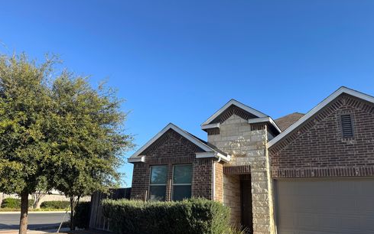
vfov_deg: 47.6
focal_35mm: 26
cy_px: 130
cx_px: 190
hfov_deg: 70.4
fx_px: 265
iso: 80
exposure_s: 1/2415
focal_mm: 6.76
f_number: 1.78
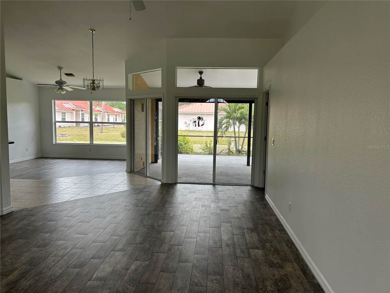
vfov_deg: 53.1
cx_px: 195
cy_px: 146
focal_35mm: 26
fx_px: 293
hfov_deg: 67.3
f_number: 1.5
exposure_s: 1/121
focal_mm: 5.7
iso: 40
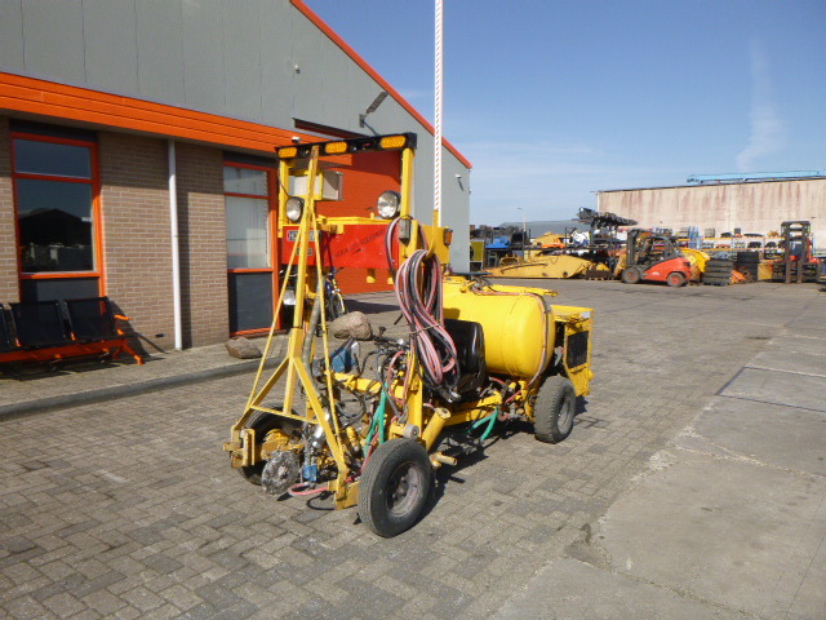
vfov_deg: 54.9
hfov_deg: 69.4
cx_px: 413
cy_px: 310
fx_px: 597
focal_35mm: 25
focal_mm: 4.5
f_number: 3.9
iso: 100
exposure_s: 1/640
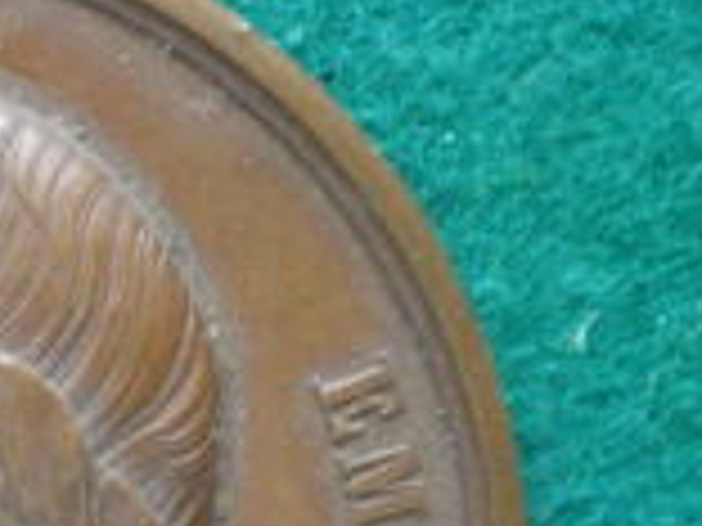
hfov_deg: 16.1
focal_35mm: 117
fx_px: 2373
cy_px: 535
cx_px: -153
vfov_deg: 12.5
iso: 400
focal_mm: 6.3
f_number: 3.1
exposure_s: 1/6
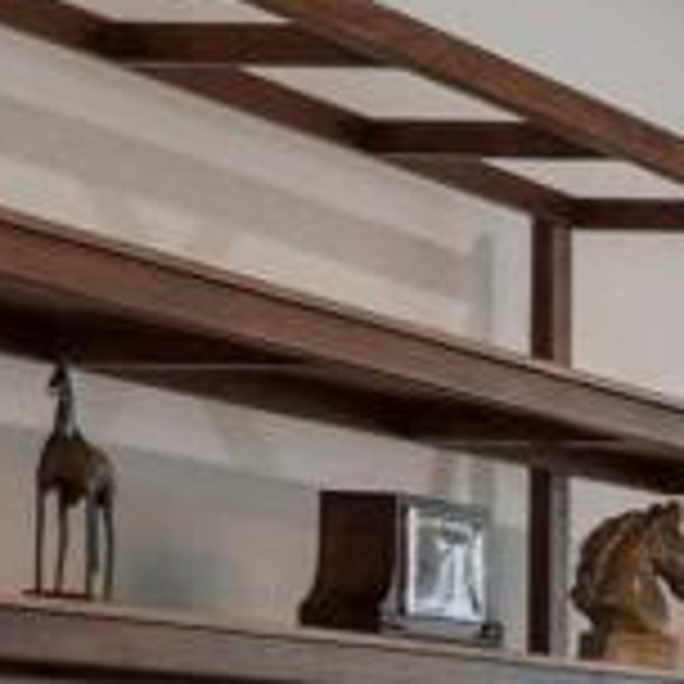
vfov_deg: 14.5
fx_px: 2549
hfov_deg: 9.8
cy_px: 945
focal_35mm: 114
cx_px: 2282
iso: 640
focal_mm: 17
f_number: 8
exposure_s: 1/200
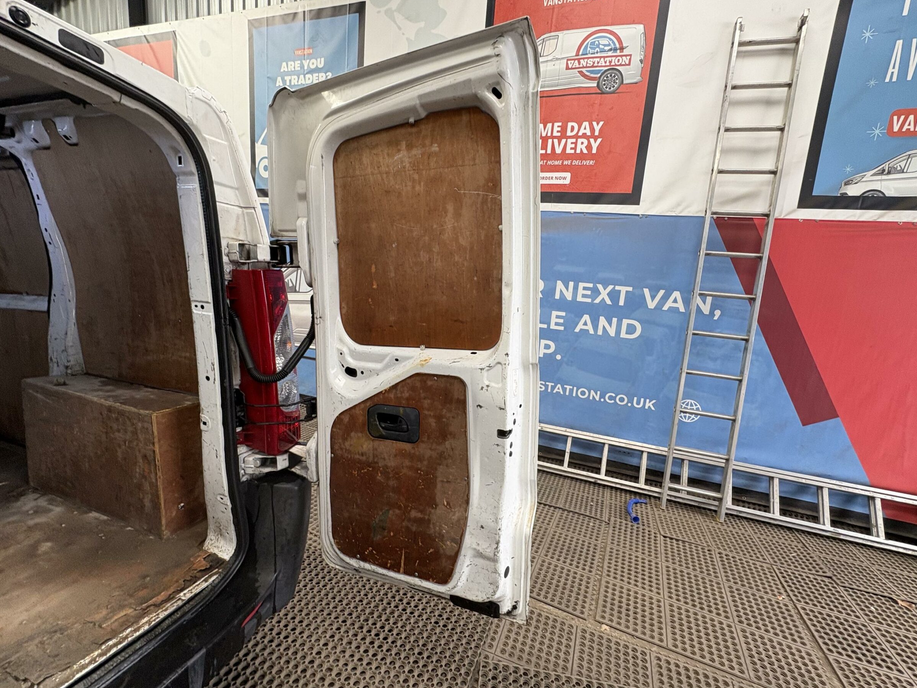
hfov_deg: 98.1
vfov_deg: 81.7
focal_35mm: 15
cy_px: 347
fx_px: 397
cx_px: 472
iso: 50
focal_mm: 2.22
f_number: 2.2
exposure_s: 1/99
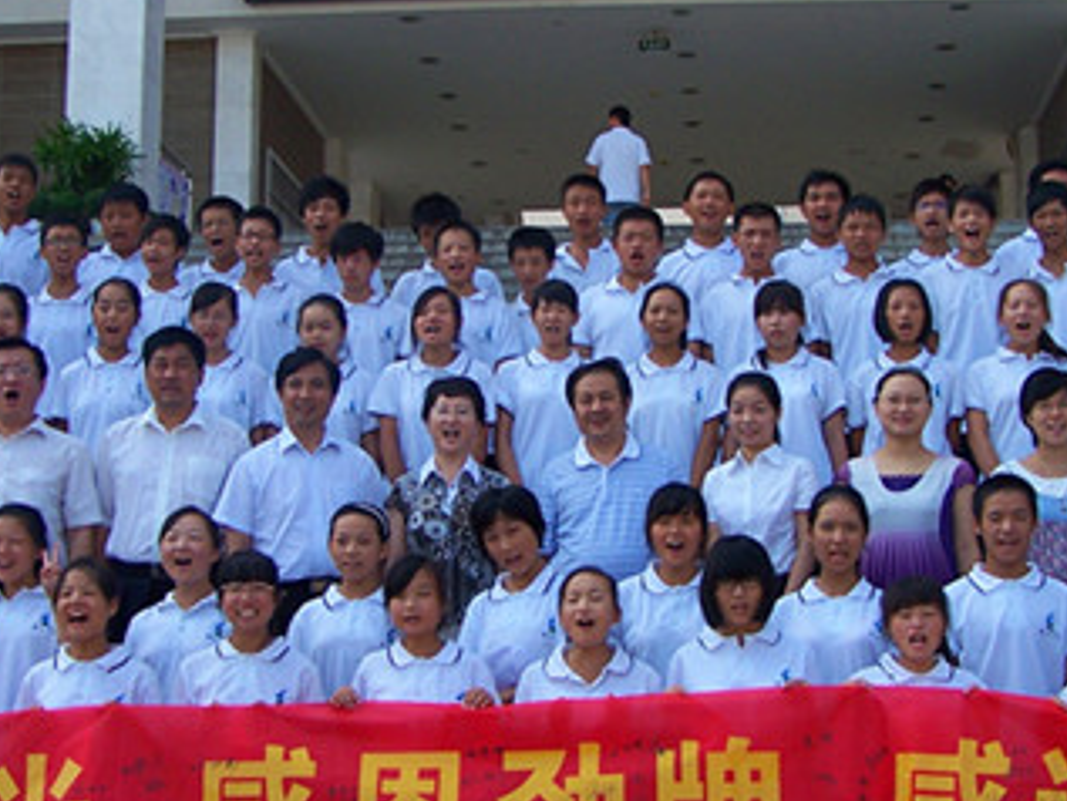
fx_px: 2220
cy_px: 330
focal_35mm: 72
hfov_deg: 27.0
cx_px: 555
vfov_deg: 20.4
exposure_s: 1/500
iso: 80
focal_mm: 6.3
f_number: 2.8
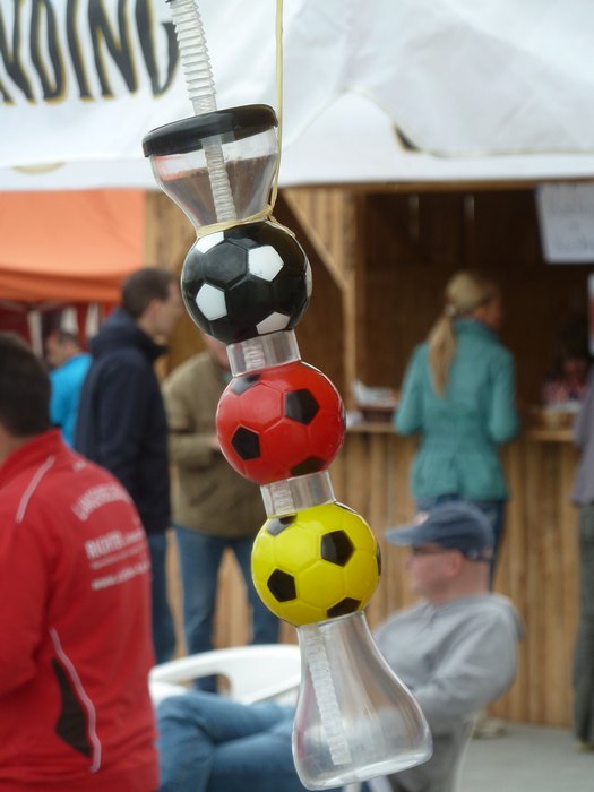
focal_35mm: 158
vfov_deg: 12.5
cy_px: 396
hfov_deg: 9.4
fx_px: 3615
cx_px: 297
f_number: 4.5
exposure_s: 1/160
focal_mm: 25.9
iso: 80
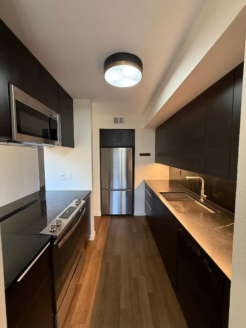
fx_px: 133
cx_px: 123
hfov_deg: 85.7
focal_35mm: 14
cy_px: 164
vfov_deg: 102.1
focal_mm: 2.22
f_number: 2.2
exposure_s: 1/60
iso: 250
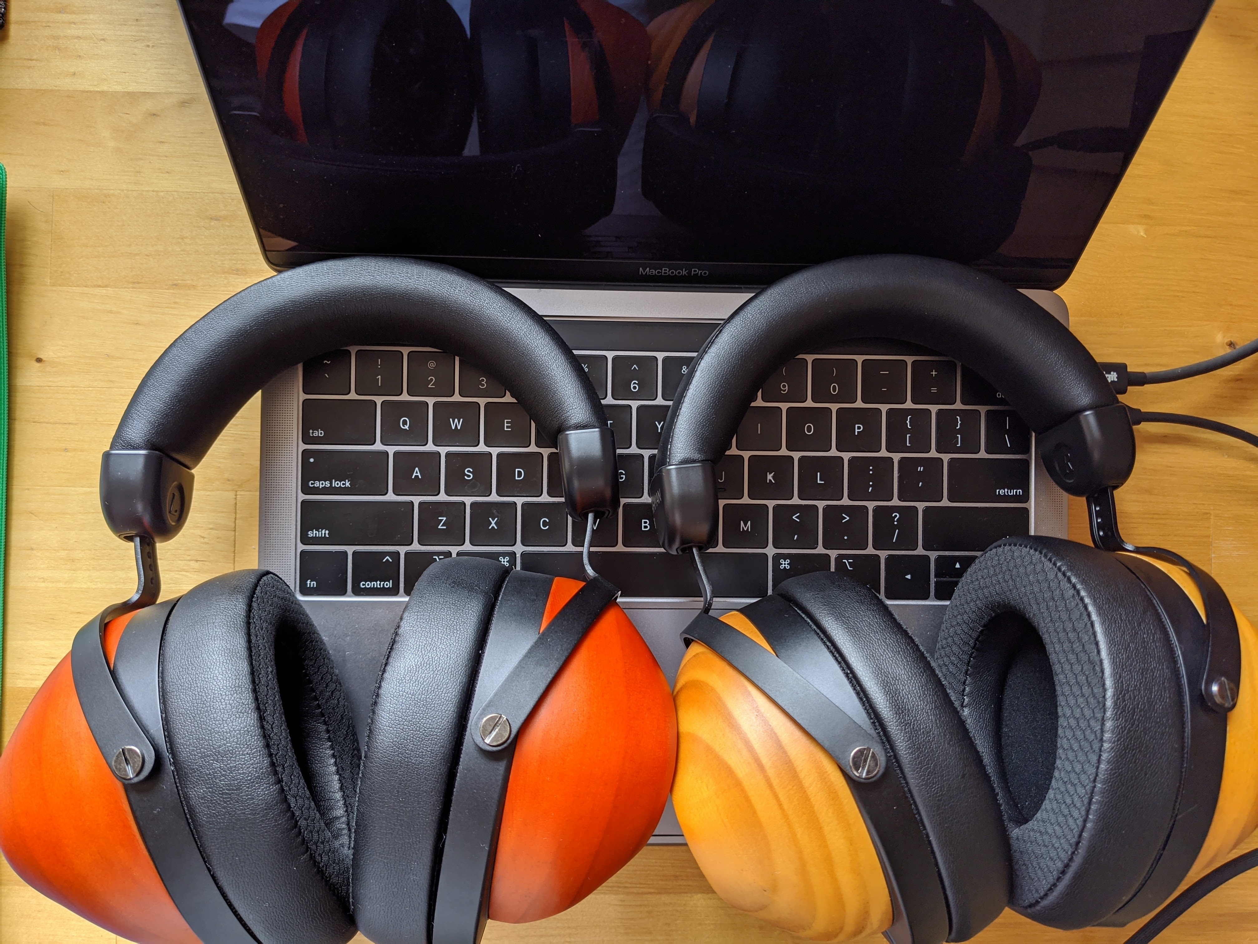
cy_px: 472
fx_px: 981
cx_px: 629
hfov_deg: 65.3
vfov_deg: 51.4
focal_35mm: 27
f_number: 1.73
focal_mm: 4.38
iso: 55
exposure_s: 1/40.2
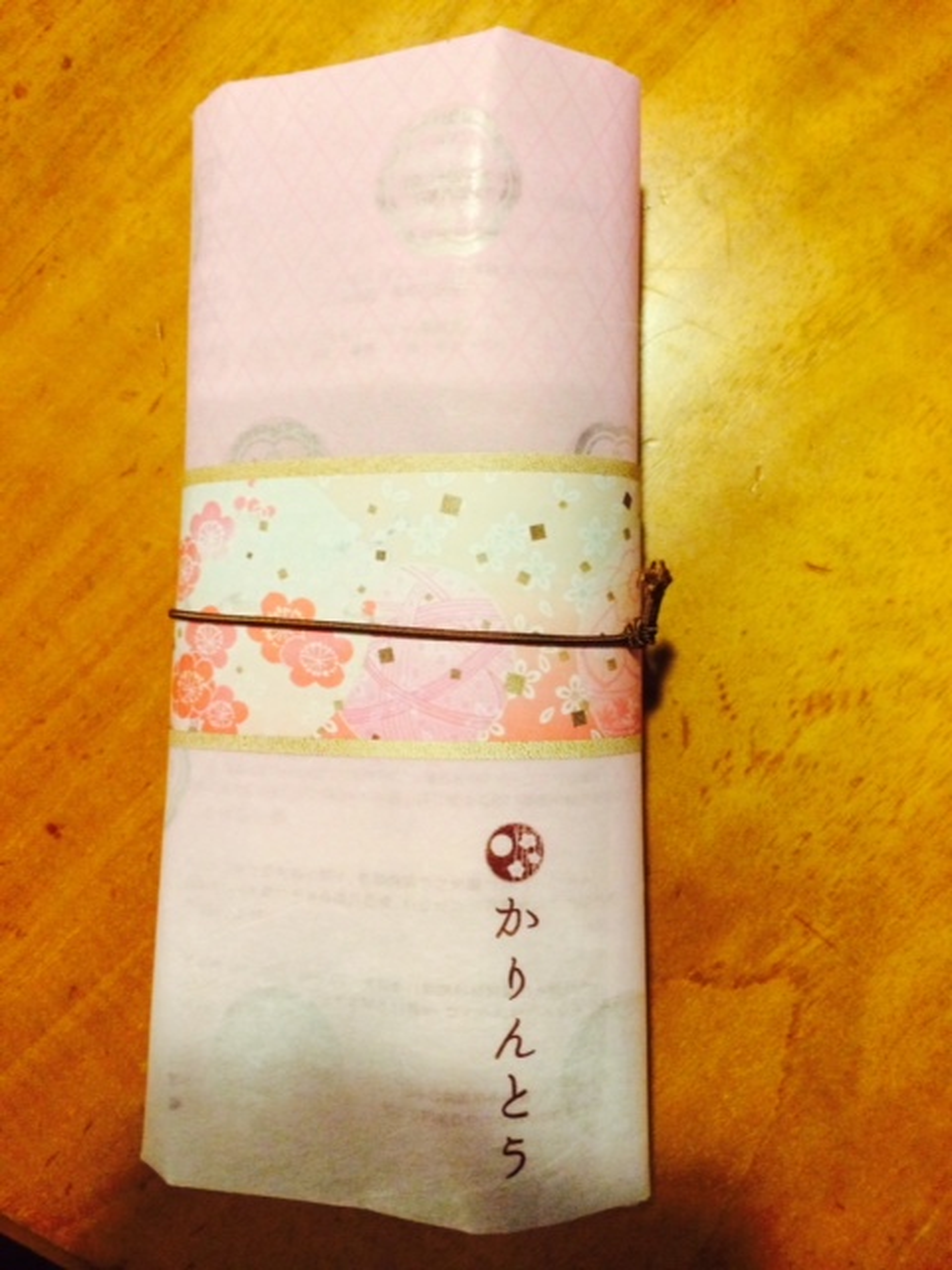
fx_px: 1100
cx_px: 476
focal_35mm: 30
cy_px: 635
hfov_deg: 46.8
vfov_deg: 60.0
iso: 250
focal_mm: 4.12
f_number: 2.2
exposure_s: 1/30
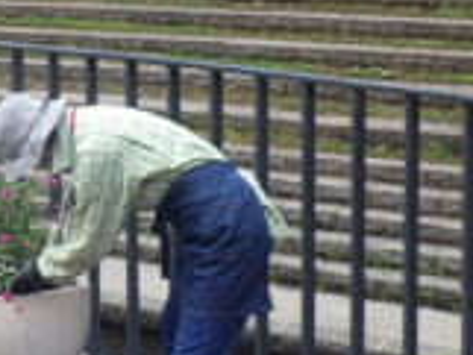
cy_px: 10
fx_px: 1354
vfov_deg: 14.7
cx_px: -357
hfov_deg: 16.7
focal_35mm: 99
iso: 125
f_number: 4.2
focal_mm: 5
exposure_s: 1/400
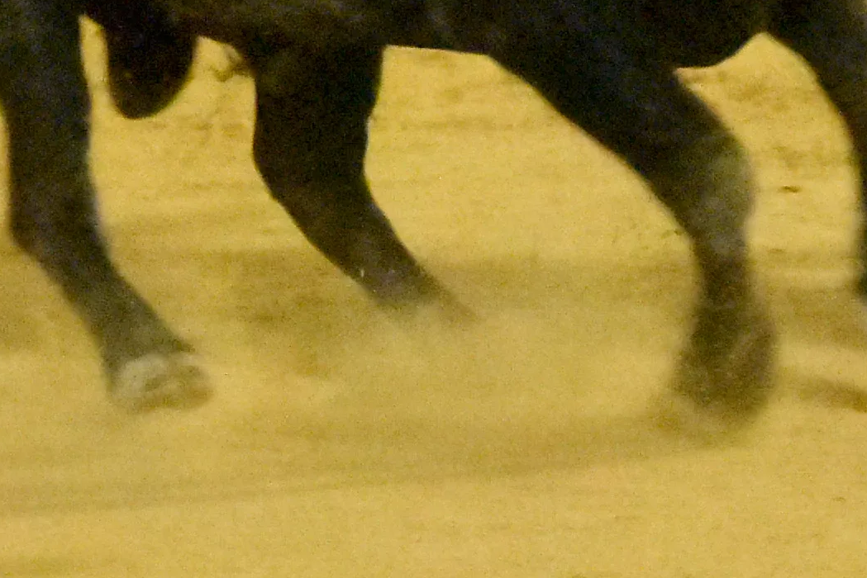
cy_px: -532
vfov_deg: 2.1
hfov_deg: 3.1
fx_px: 16115
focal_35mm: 669
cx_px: 300
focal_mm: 78
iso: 25600
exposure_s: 1/400
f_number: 5
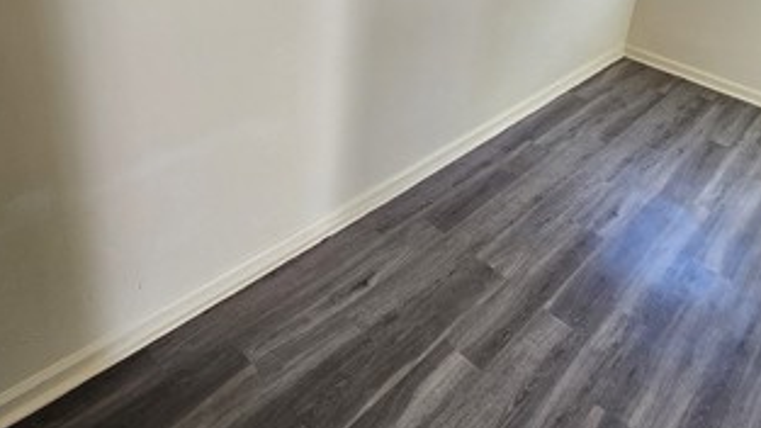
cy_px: 56
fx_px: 585
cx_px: 394
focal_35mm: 29
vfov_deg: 37.9
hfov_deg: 66.1
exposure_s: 1/60
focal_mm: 1.7
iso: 80
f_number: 2.2
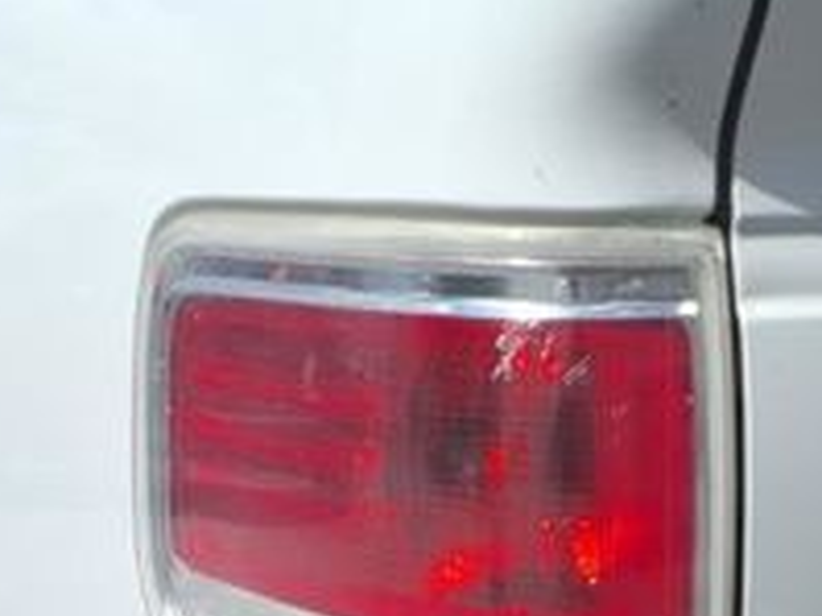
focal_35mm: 87
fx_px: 2065
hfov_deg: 22.4
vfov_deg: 15.4
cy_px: 980
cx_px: 529
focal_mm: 3.58
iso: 40
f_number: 1.9
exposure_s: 1/3333
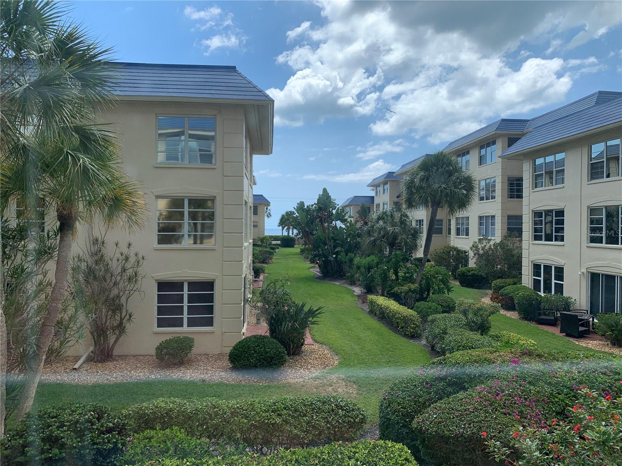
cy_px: 233
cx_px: 311
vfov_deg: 53.1
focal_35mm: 26
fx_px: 467
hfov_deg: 67.3
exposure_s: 1/1661
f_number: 1.8
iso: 25
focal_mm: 4.25
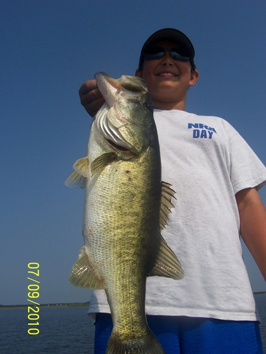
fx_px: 379
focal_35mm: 37
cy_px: 177
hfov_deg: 38.7
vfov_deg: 50.1
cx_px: 133
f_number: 5.6
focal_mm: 5.6
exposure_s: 1/1000
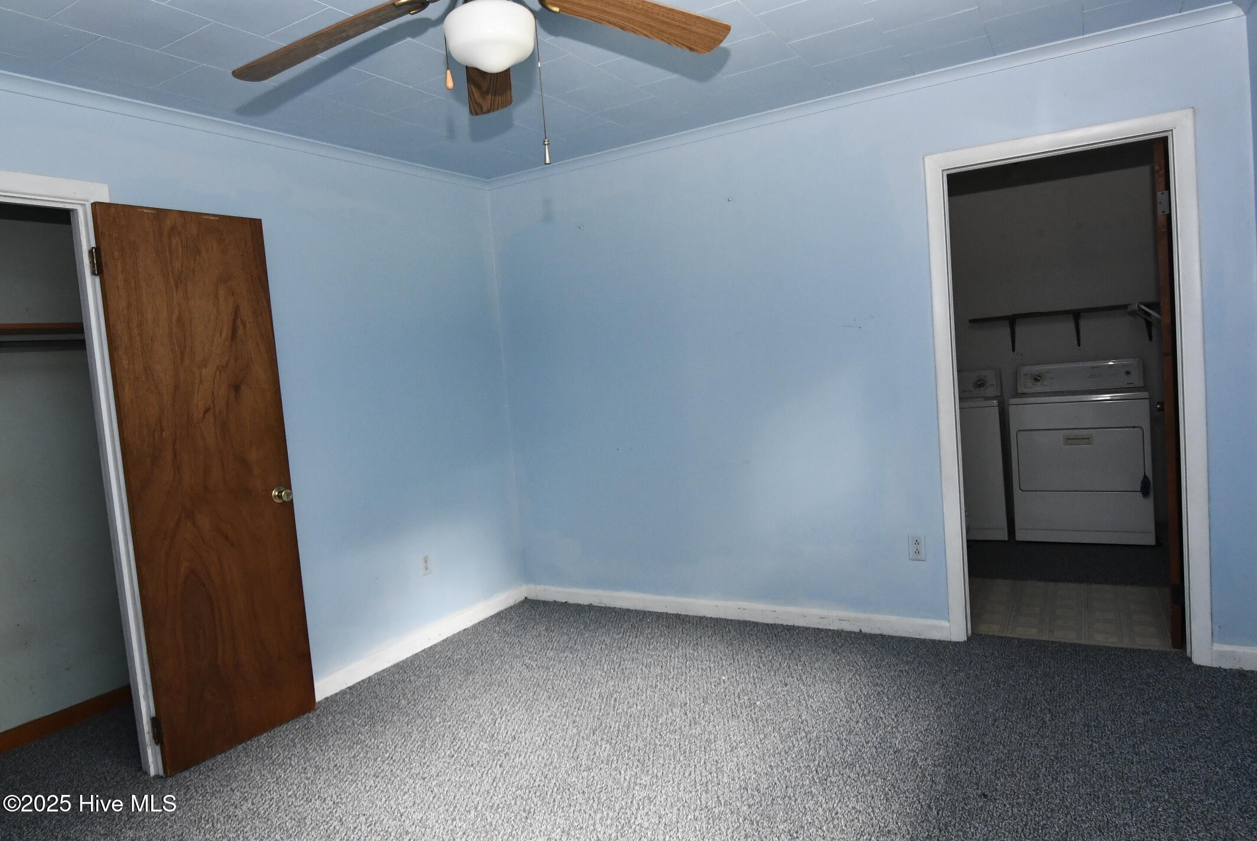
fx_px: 769
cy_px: 420
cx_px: 628
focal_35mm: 22
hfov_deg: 78.5
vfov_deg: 57.3
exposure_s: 1/60
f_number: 4
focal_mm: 11
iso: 1600
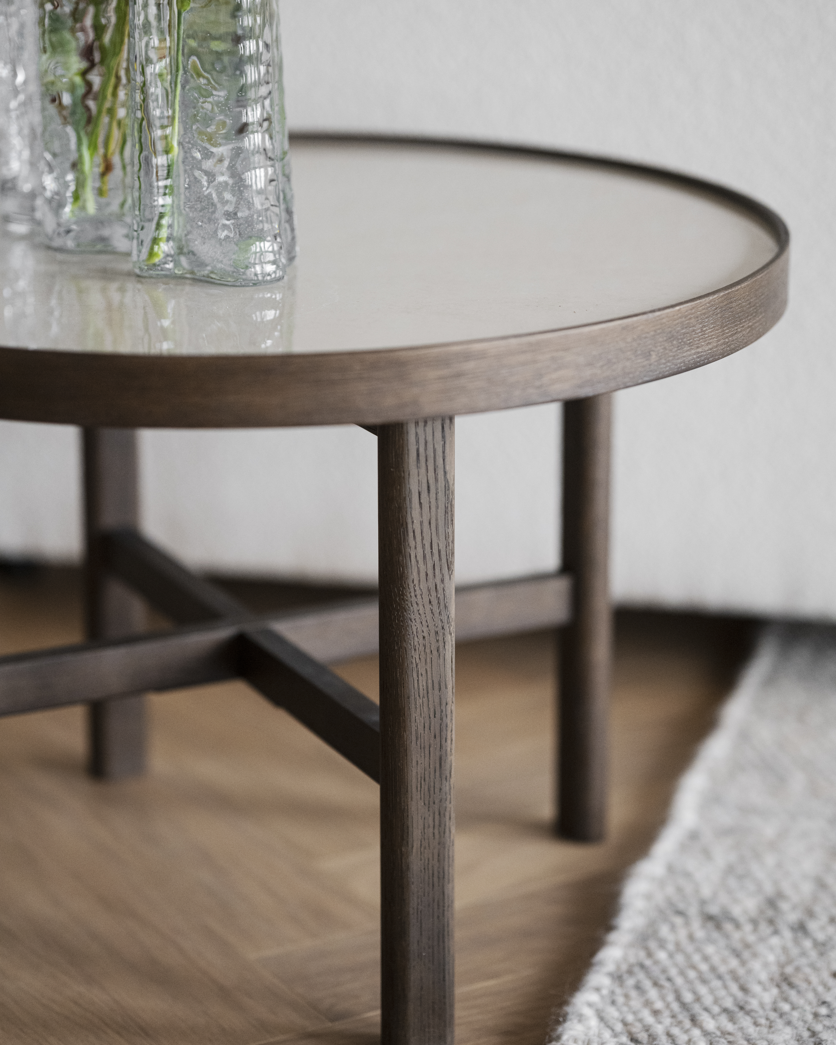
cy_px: 503
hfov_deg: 16.0
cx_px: 418
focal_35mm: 96
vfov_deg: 20.0
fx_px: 2969
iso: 1600
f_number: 1.8
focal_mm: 85
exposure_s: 1/80
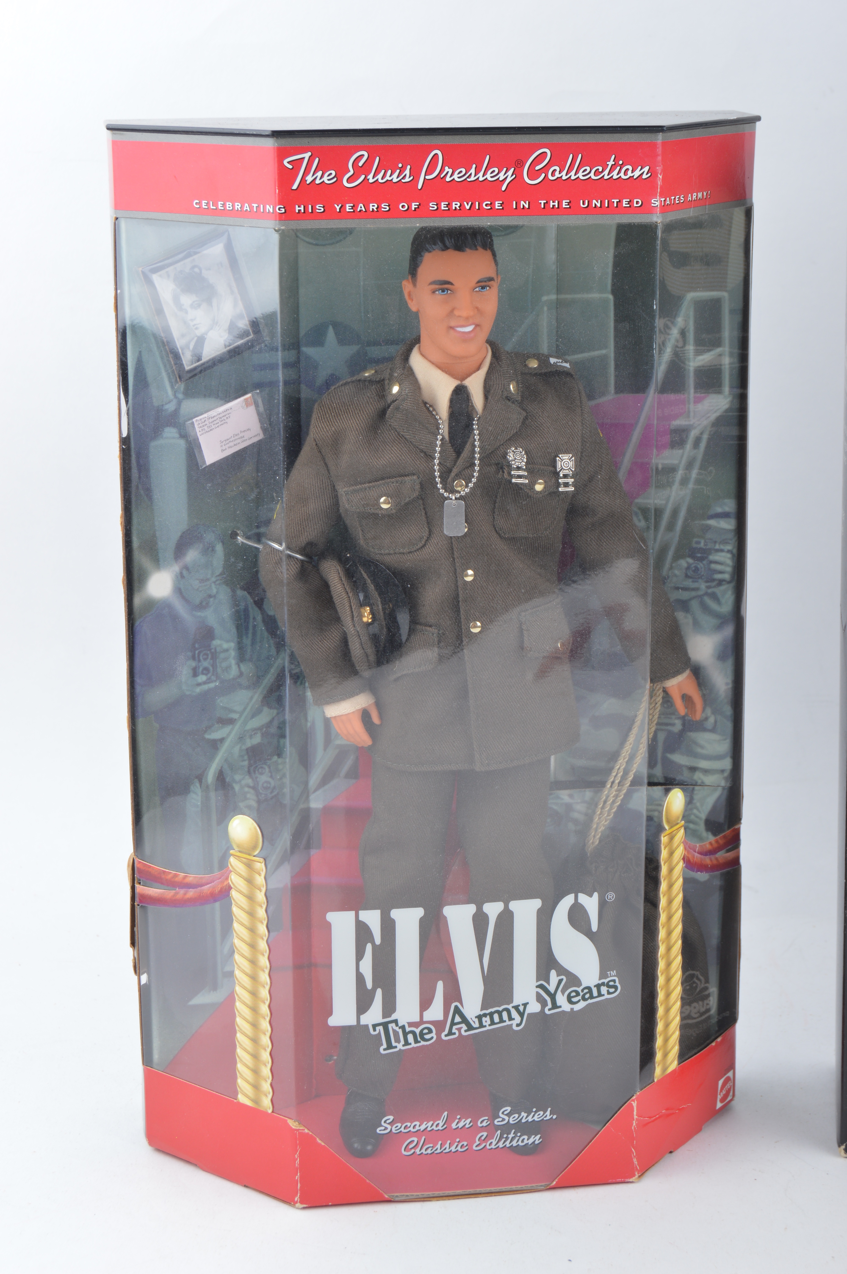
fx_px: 2227
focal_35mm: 63
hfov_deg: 21.5
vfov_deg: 31.9
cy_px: 637
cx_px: 424
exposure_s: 1/30
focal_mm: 42
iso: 100
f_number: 9
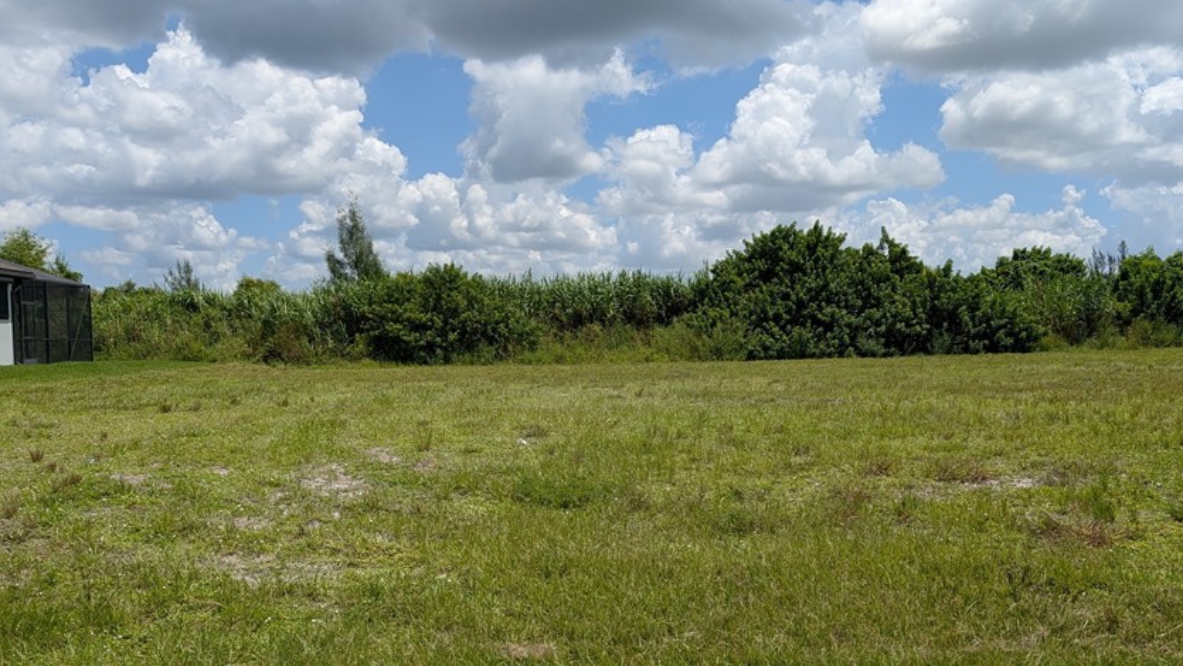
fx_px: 1004
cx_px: 644
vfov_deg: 36.6
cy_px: 394
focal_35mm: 32
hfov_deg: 60.9
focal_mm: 6.9
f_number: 1.68
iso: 22
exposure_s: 1/1689
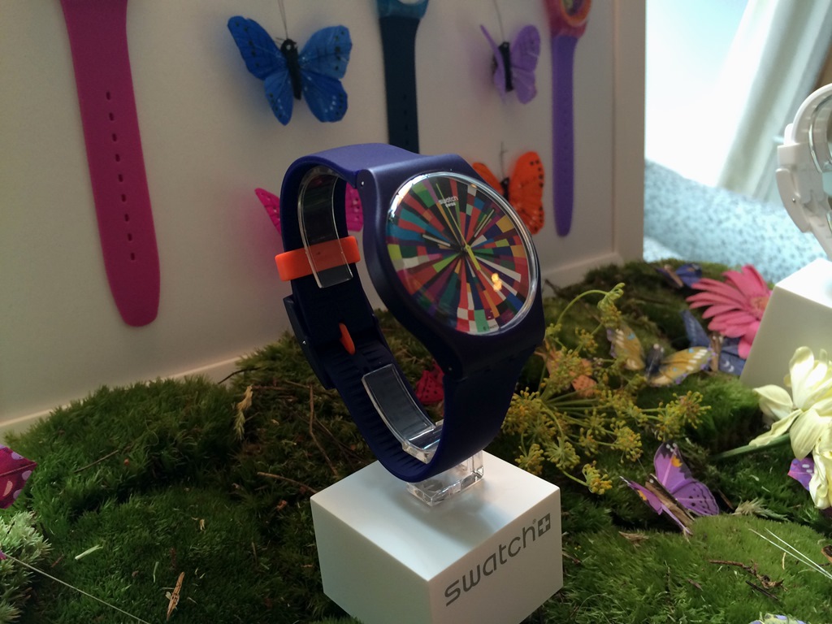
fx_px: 721
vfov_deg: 46.8
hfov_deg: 60.0
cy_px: 312
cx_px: 416
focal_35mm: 30
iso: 40
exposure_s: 1/30
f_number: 2.2
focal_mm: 4.12
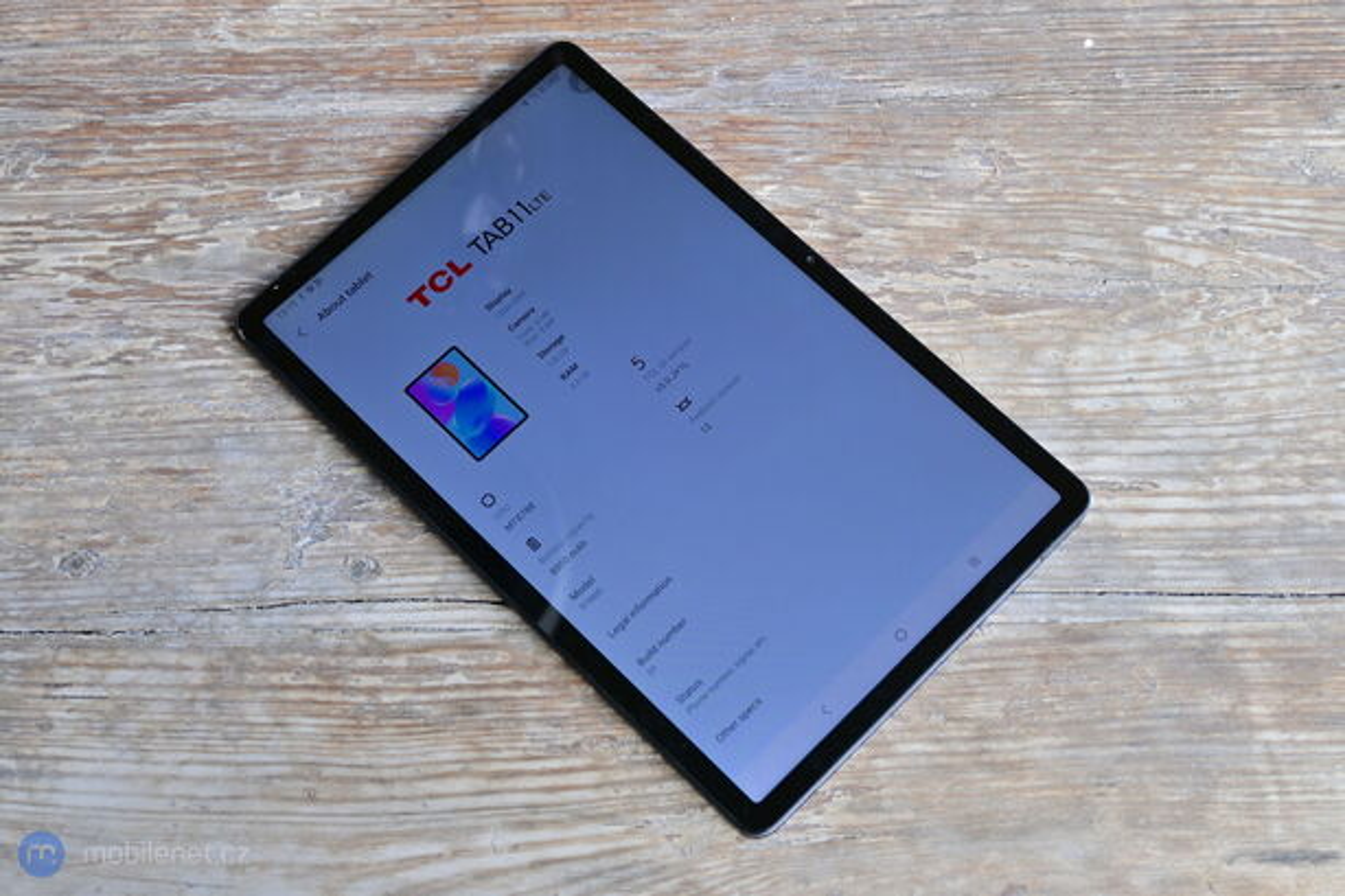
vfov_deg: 26.5
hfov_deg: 38.9
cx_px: 672
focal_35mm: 51
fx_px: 1905
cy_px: 448
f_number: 5.6
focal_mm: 34
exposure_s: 1/125
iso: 100
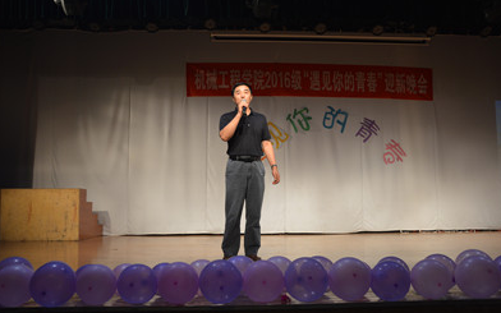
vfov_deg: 44.5
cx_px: 250
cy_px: 164
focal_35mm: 28
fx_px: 382
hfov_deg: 66.5
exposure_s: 1/60
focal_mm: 18
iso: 400
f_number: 4
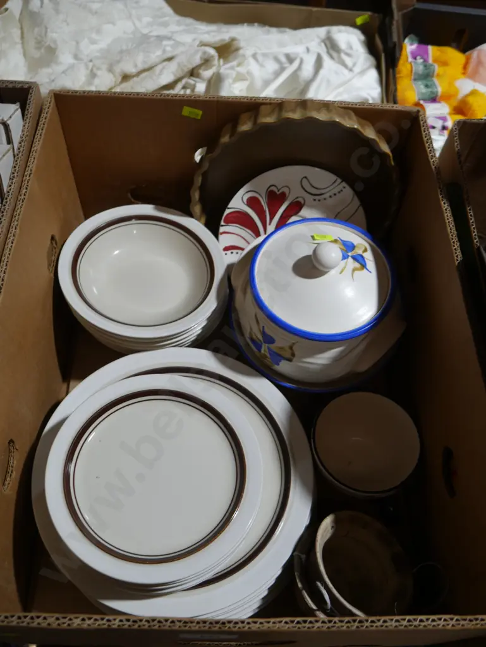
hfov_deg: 44.2
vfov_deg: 56.8
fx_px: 599
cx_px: 243
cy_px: 324
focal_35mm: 32
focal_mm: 16
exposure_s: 1/60
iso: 200
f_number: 4
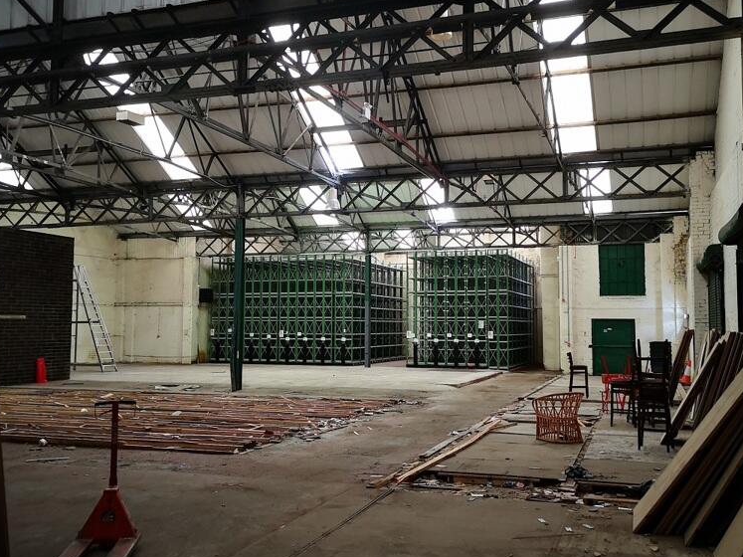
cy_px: 277
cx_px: 370
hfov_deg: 50.1
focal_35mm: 37
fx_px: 794
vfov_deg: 38.7
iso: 400
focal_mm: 5.58
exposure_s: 1/30
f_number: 1.8
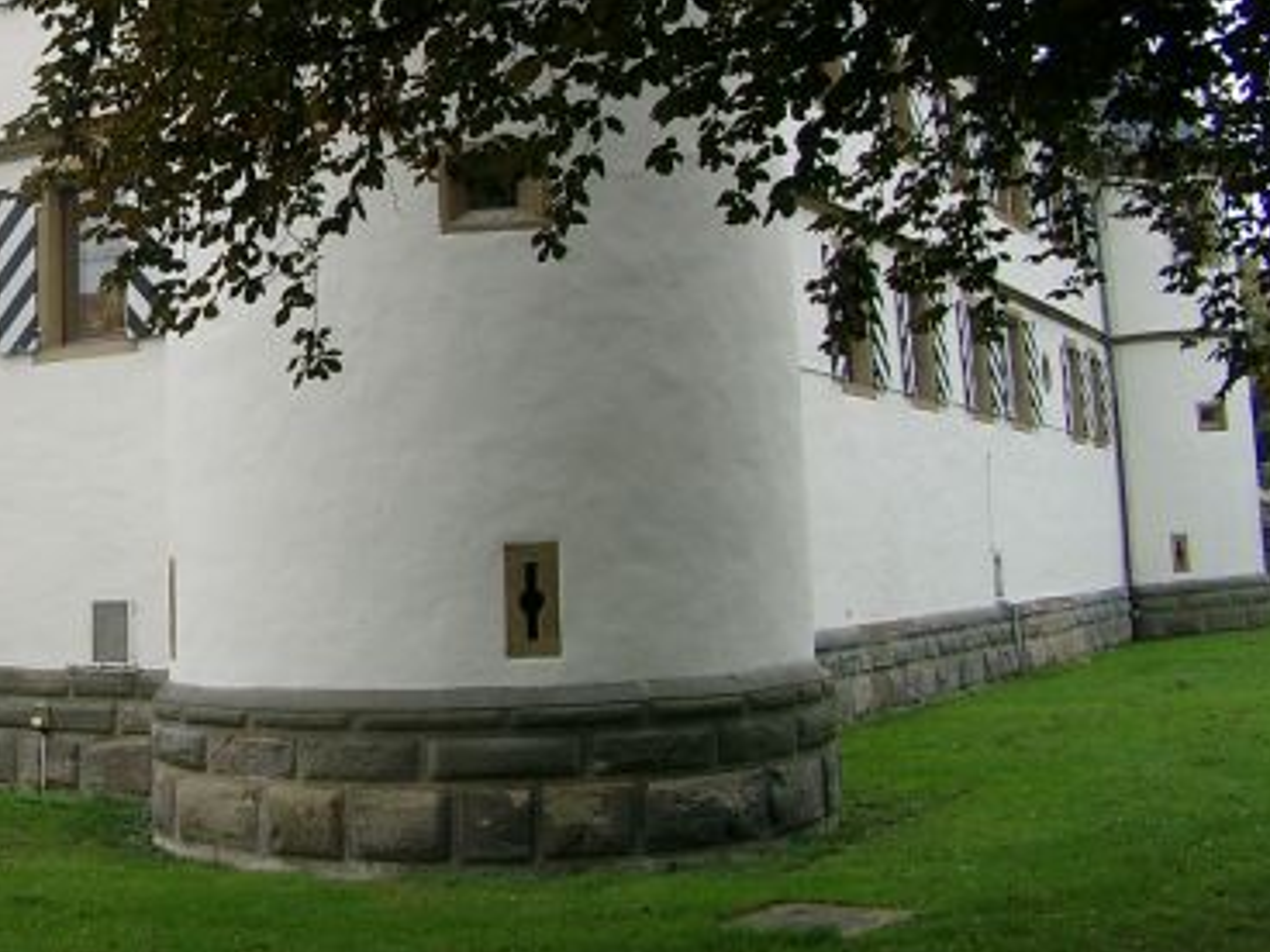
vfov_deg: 19.5
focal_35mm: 74
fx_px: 2715
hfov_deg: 25.1
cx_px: 14
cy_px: 86
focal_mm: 7.13
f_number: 4
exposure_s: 1/231
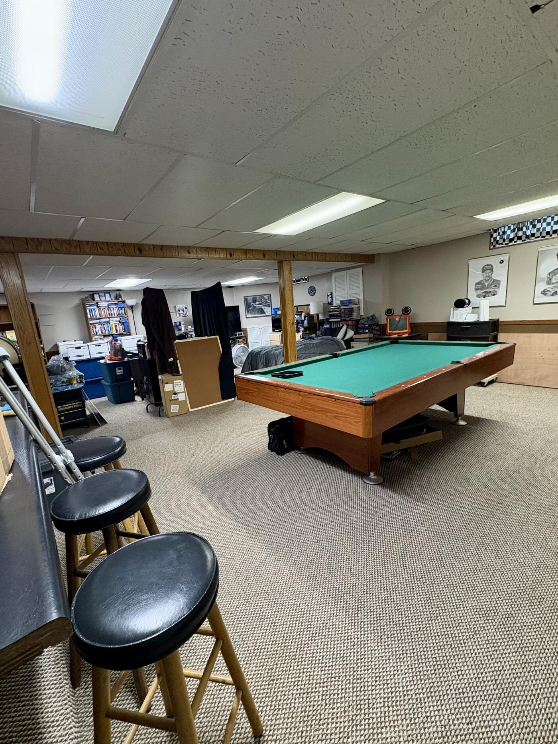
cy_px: 381
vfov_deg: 98.2
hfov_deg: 81.7
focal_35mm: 15
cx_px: 267
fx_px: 322
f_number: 2.2
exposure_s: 1/60
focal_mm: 2.22
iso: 400
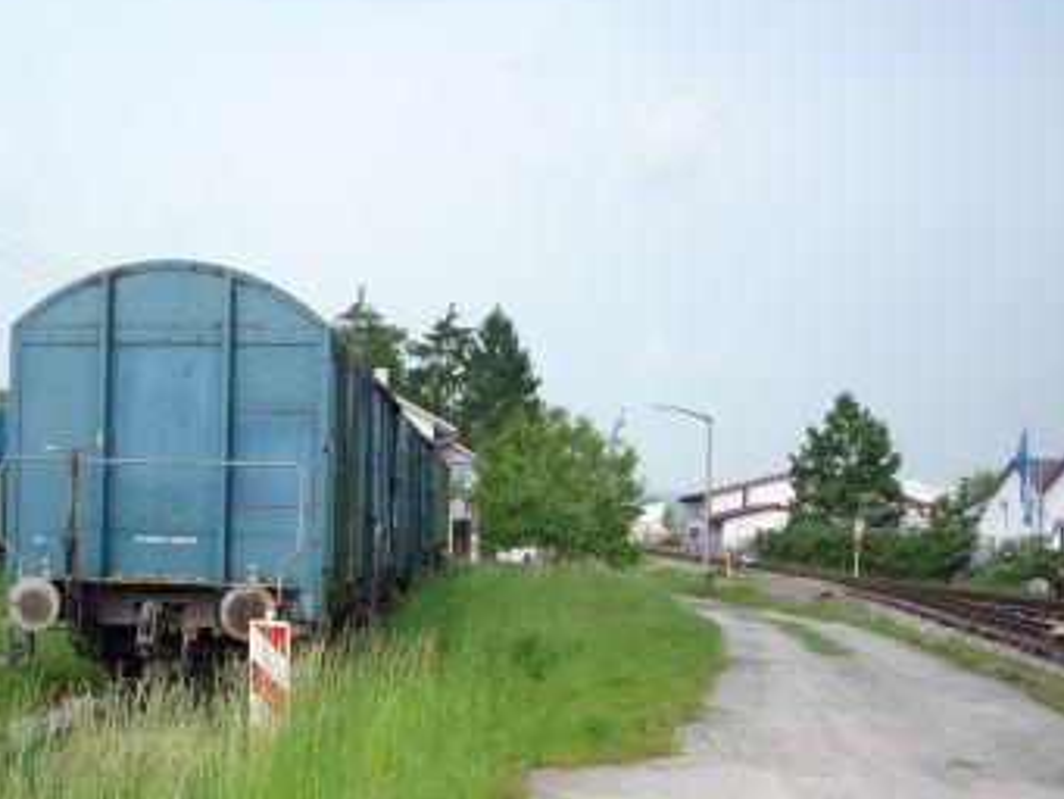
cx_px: 321
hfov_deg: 41.3
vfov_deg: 32.0
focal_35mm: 45
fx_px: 1384
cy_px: 515
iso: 100
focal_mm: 5.2
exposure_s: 1/400
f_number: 4.5
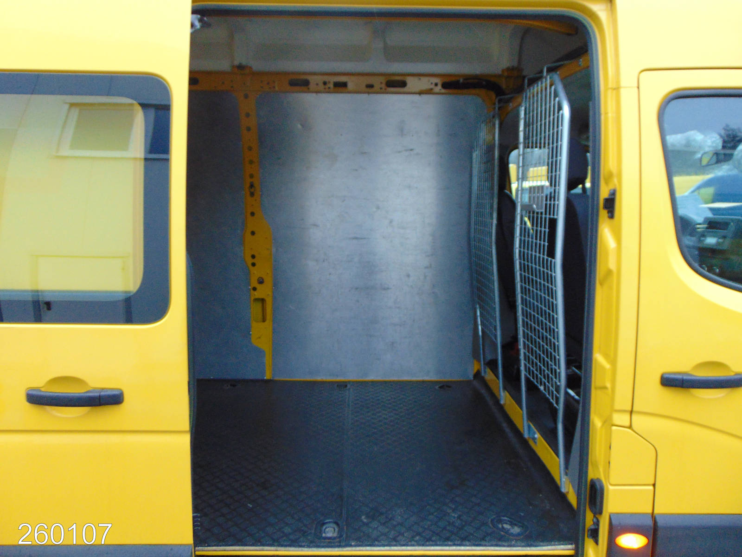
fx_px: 536
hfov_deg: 69.4
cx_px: 371
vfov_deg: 54.9
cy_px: 278
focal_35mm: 25
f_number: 3
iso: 250
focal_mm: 4.5
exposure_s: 1/30
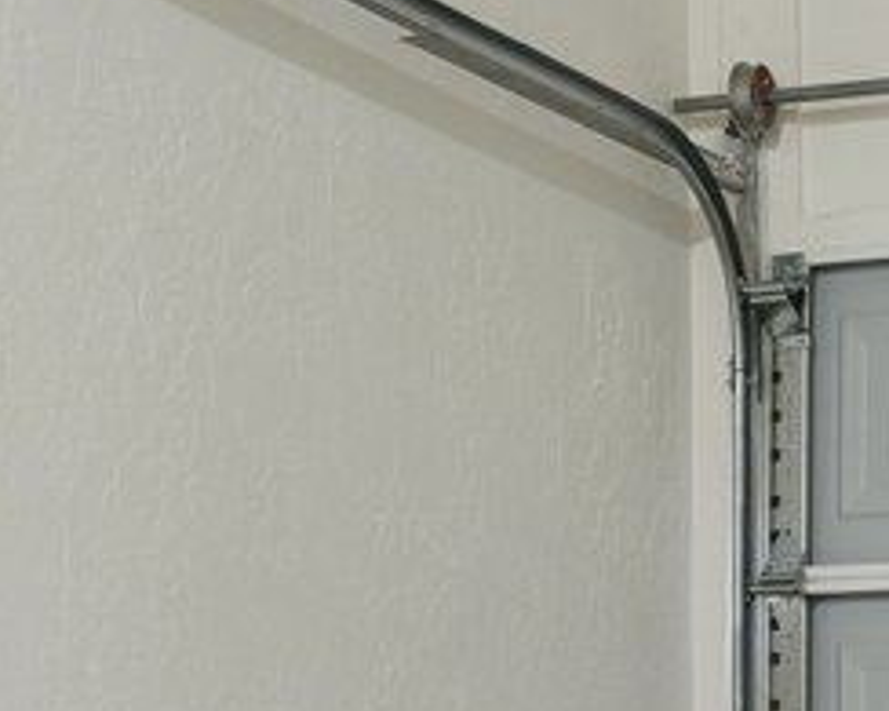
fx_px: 3314
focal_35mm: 126
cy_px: 974
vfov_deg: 11.8
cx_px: 802
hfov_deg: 15.1
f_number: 7.1
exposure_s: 1
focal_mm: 16
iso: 200
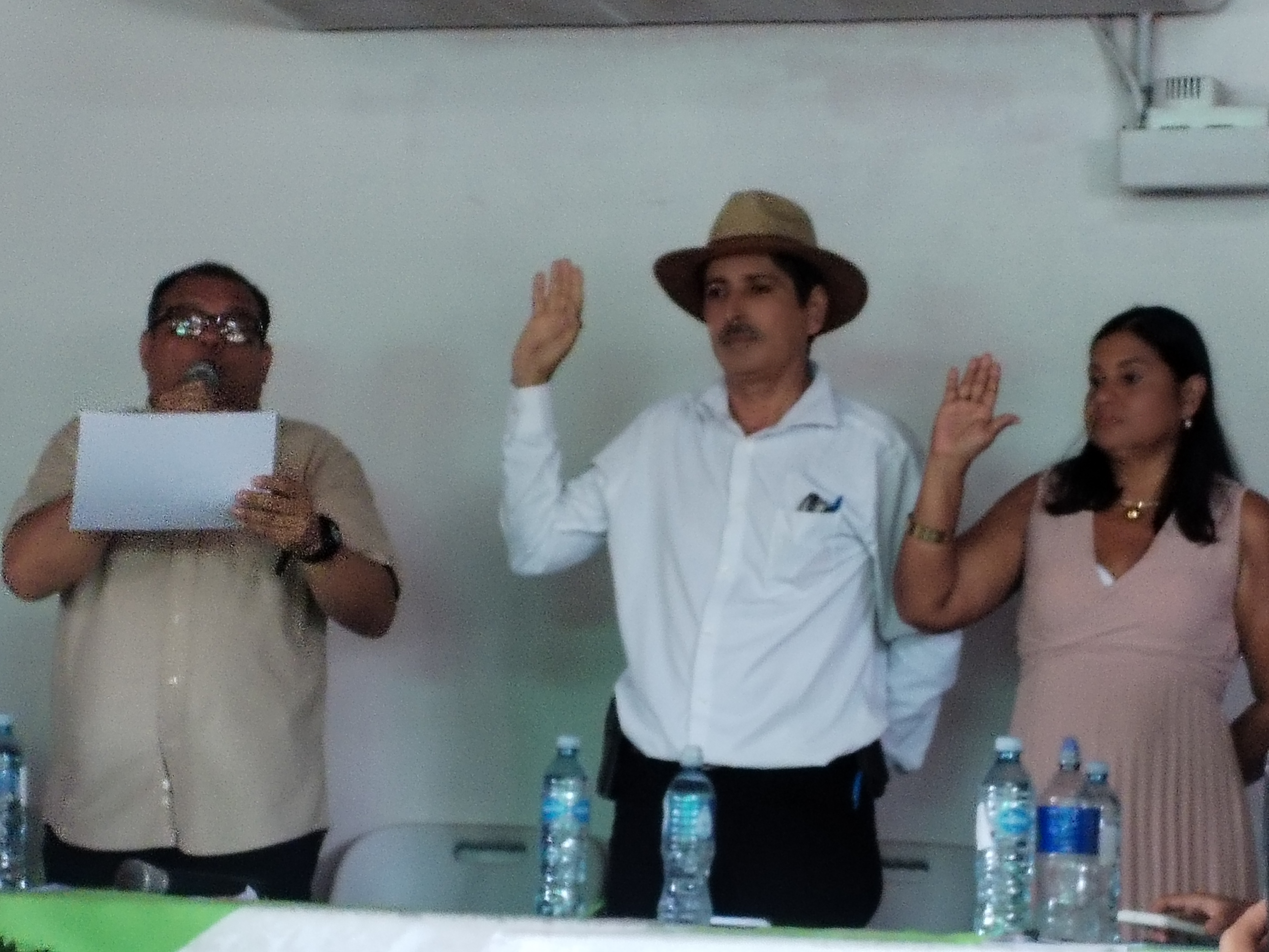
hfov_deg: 15.6
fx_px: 4619
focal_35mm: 126
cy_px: 476
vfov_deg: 11.8
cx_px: 634
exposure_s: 1/50
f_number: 1.8
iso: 334
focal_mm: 4.75
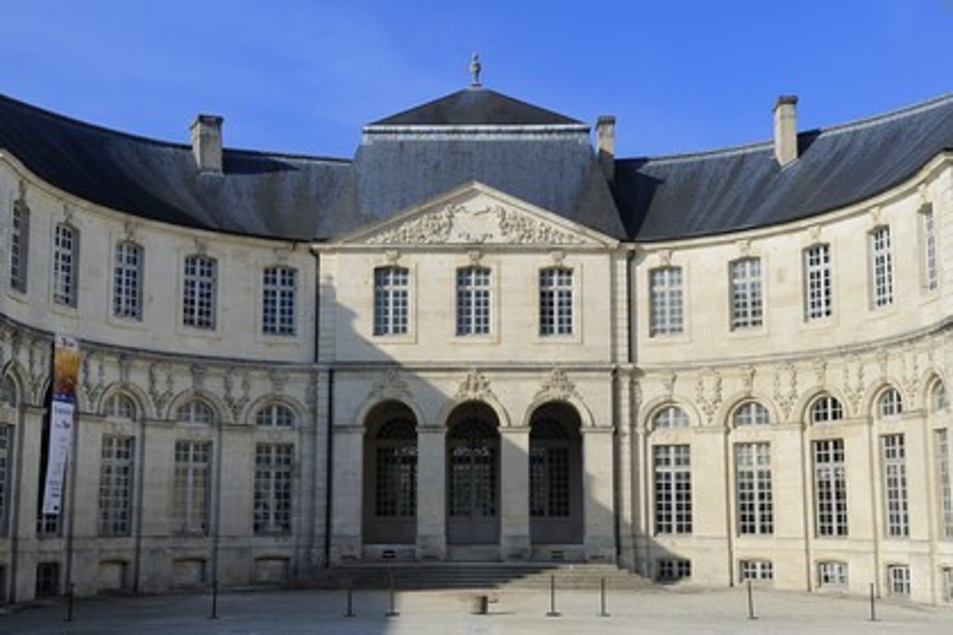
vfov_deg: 26.0
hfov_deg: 38.2
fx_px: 1376
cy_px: 318
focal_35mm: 52
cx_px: 476
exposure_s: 1/160
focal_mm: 52
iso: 200
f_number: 13
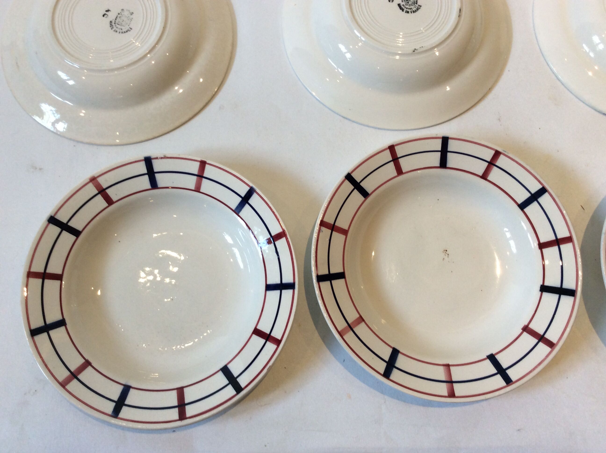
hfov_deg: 56.9
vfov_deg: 44.1
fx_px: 559
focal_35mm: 32
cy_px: 226
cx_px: 303
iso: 64
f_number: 2.4
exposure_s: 1/25
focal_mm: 3.3
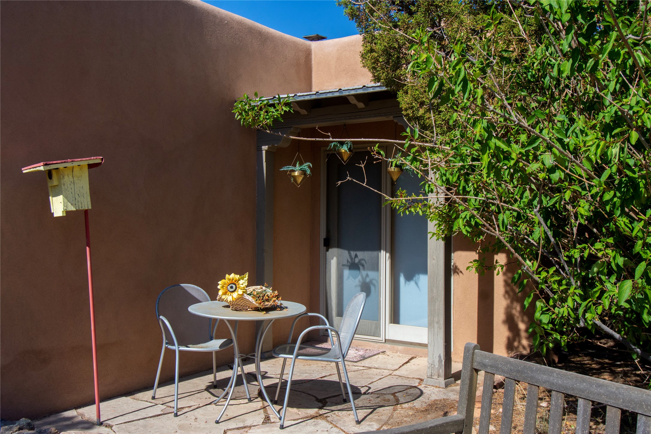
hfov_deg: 53.1
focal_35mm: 36
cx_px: 326
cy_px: 217
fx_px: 651
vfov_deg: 36.9
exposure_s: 1/1250
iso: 400
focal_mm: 24
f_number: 7.1
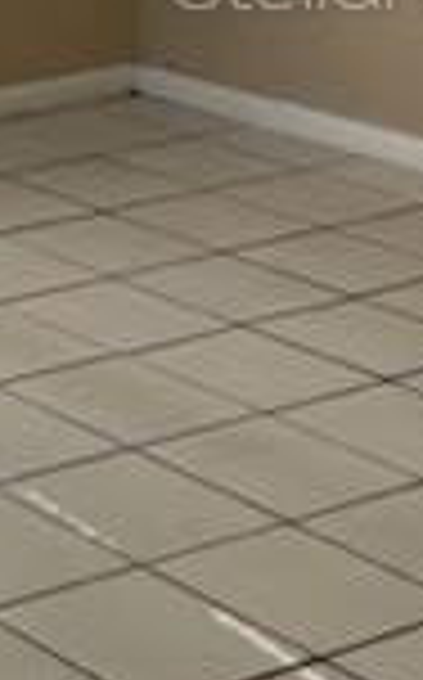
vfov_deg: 17.4
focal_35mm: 117
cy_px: -27
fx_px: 2164
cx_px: -842
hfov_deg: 9.0
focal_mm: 4.2
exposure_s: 1/651
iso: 32
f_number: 1.6
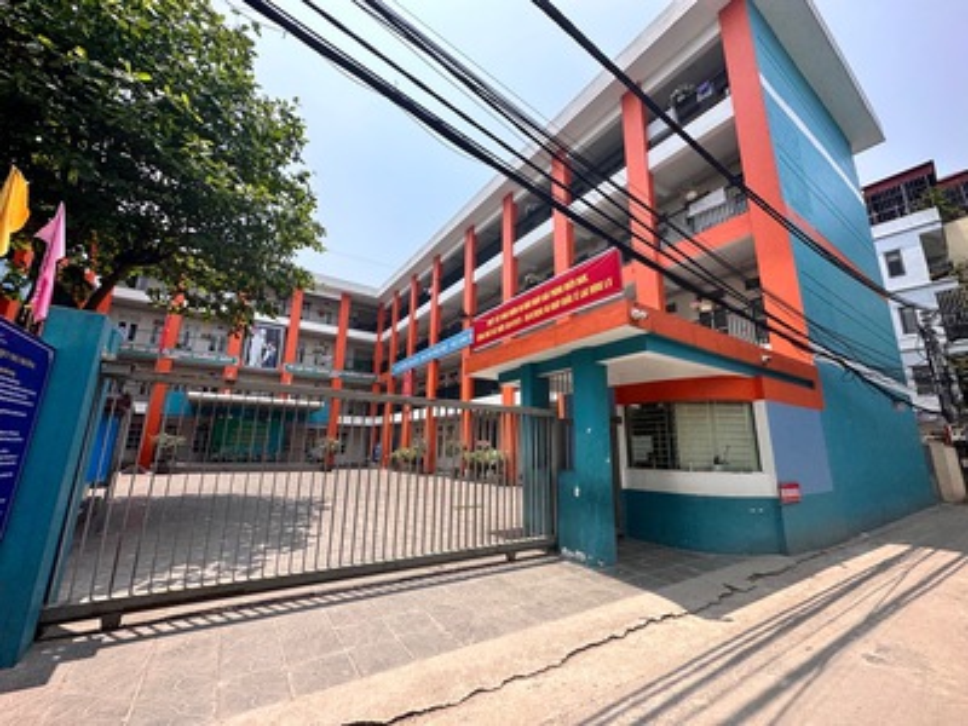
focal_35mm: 14
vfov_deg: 85.7
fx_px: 391
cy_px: 363
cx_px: 484
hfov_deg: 102.1
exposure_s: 1/855
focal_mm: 2.22
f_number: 2.2
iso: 50
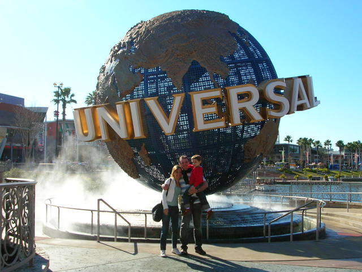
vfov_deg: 34.3
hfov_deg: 44.8
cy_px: 136
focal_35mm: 42
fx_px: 439
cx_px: 181
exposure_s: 1/244
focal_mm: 7.1
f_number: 6.1
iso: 71
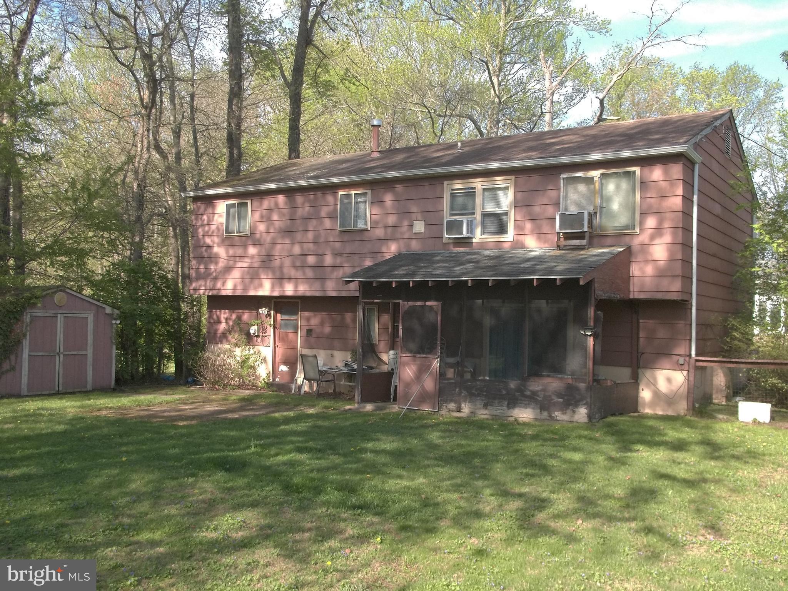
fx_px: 751
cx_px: 394
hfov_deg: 55.4
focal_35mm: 33
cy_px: 296
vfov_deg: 42.9
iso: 80
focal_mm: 5.9
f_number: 3.3
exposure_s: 1/250
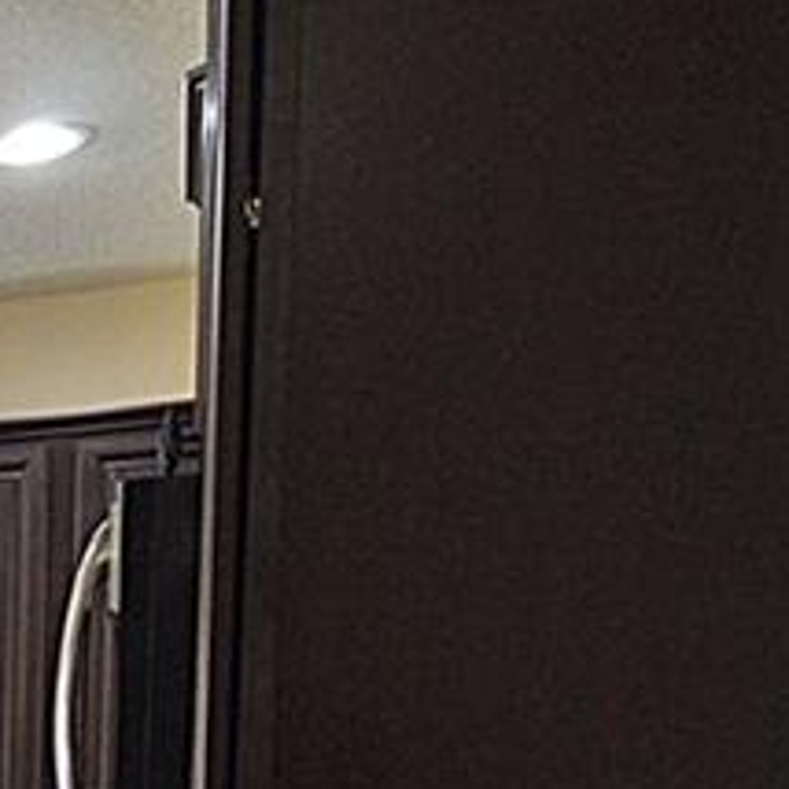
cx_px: -1036
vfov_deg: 24.0
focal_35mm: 67
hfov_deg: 15.6
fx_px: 1729
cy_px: 879
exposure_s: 1/60
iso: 560
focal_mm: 11
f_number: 4.5
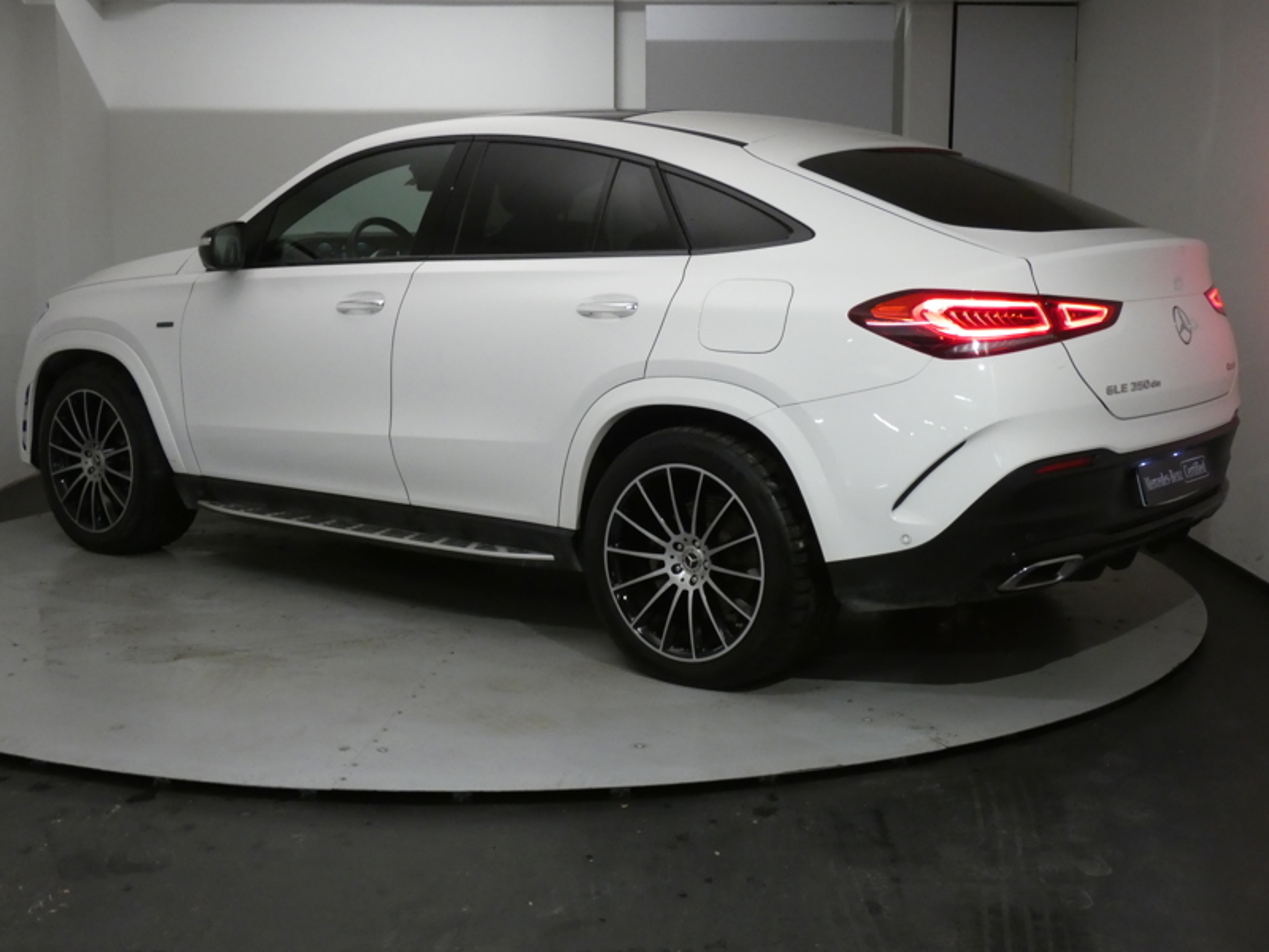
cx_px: 634
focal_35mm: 43
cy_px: 476
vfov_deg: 33.6
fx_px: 1576
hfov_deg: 43.9
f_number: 3.7
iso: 640
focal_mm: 7.8
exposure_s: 1/80
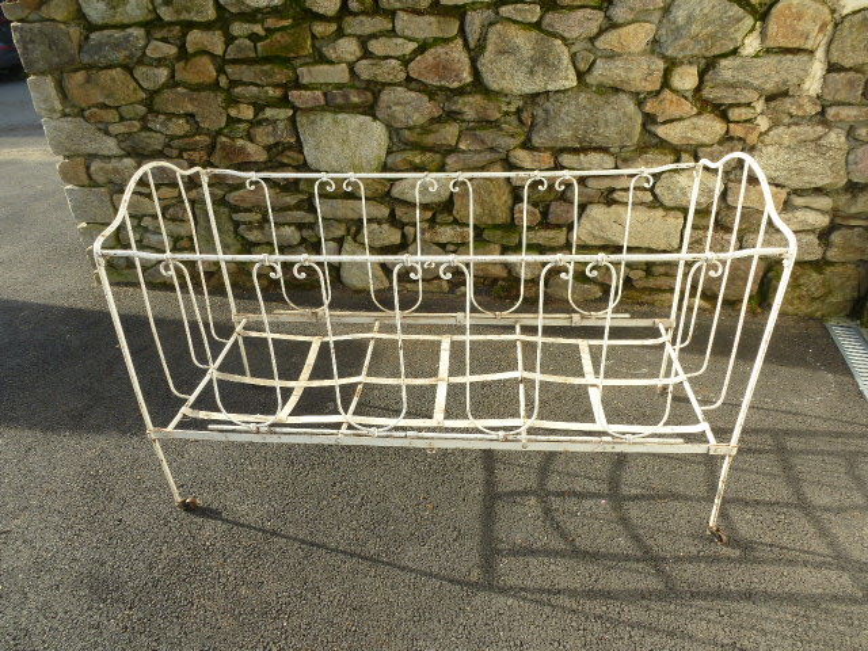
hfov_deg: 71.6
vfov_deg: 56.8
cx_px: 434
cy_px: 326
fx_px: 602
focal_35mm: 24
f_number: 4
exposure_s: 1/250
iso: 100
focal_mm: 4.3
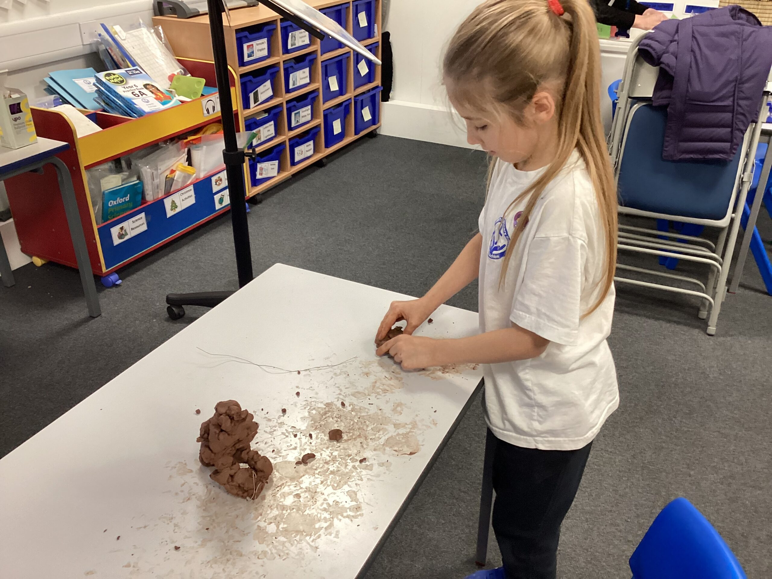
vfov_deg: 45.4
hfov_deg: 58.4
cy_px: 290
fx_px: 691
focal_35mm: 31
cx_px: 386
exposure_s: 1/50
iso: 200
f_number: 2.4
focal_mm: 3.3
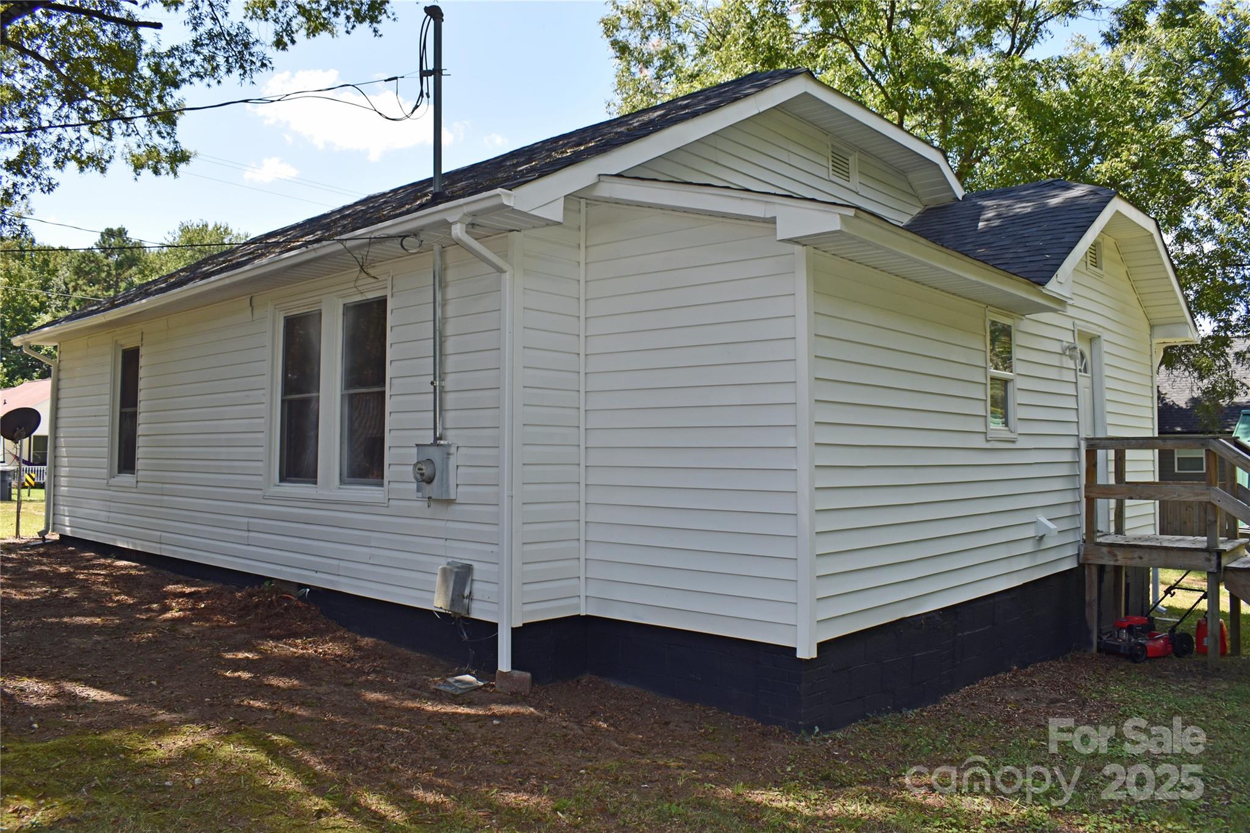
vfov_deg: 47.9
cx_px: 625
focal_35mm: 27
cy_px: 416
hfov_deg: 67.4
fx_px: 937
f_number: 7.1
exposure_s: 1/200
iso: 100
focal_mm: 18
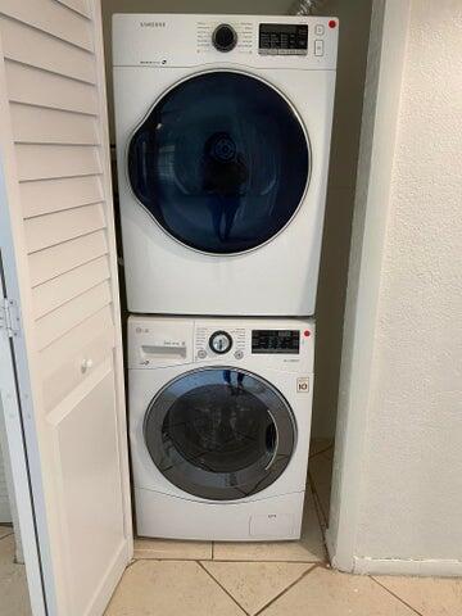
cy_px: 308
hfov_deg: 53.1
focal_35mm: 26
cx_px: 231
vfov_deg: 67.3
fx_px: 463
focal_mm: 4.25
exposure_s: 1/60
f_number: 1.8
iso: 125
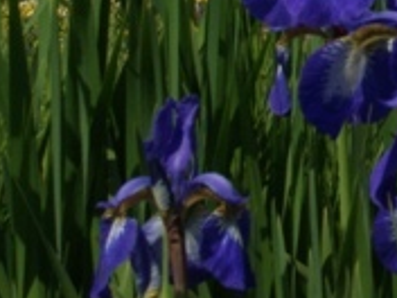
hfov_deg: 10.0
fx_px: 2099
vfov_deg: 7.9
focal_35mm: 183
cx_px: 808
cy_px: -235
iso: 400
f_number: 20
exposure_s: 1/320
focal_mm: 28
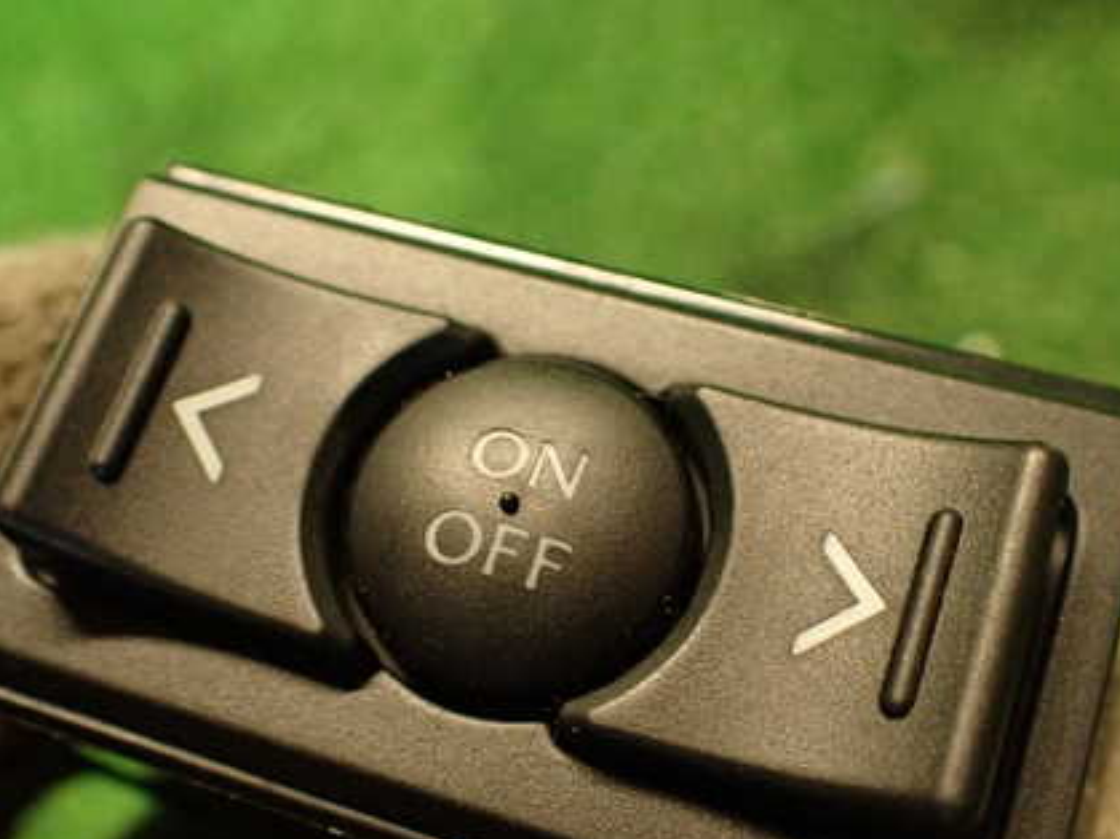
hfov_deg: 43.9
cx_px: 540
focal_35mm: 43
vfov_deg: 33.4
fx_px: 1391
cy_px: 534
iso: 400
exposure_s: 1/30
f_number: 2.3
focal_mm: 5.4
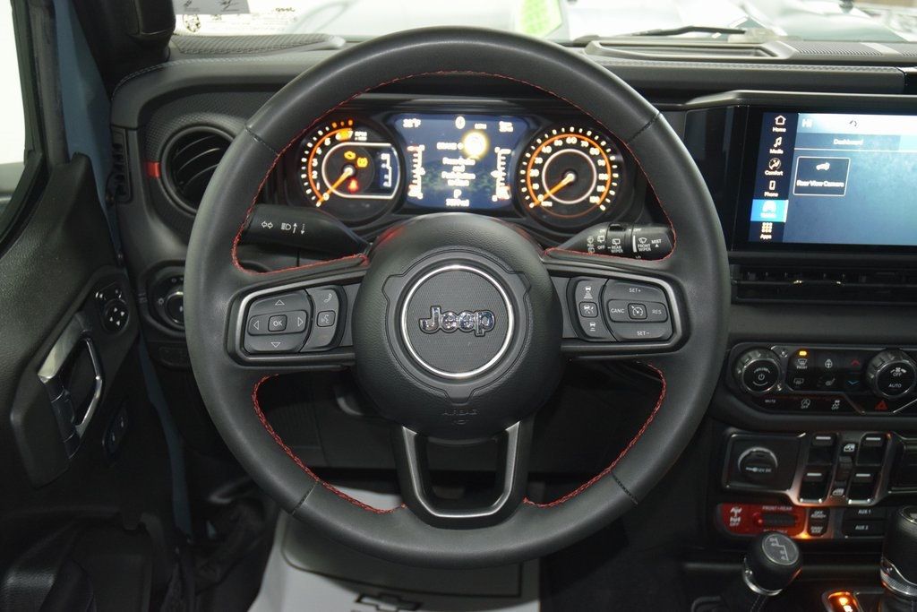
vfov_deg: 33.0
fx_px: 1032
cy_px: 306
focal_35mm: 40
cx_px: 458
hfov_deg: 47.9
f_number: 3.8
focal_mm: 27
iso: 1800
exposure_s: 1/25
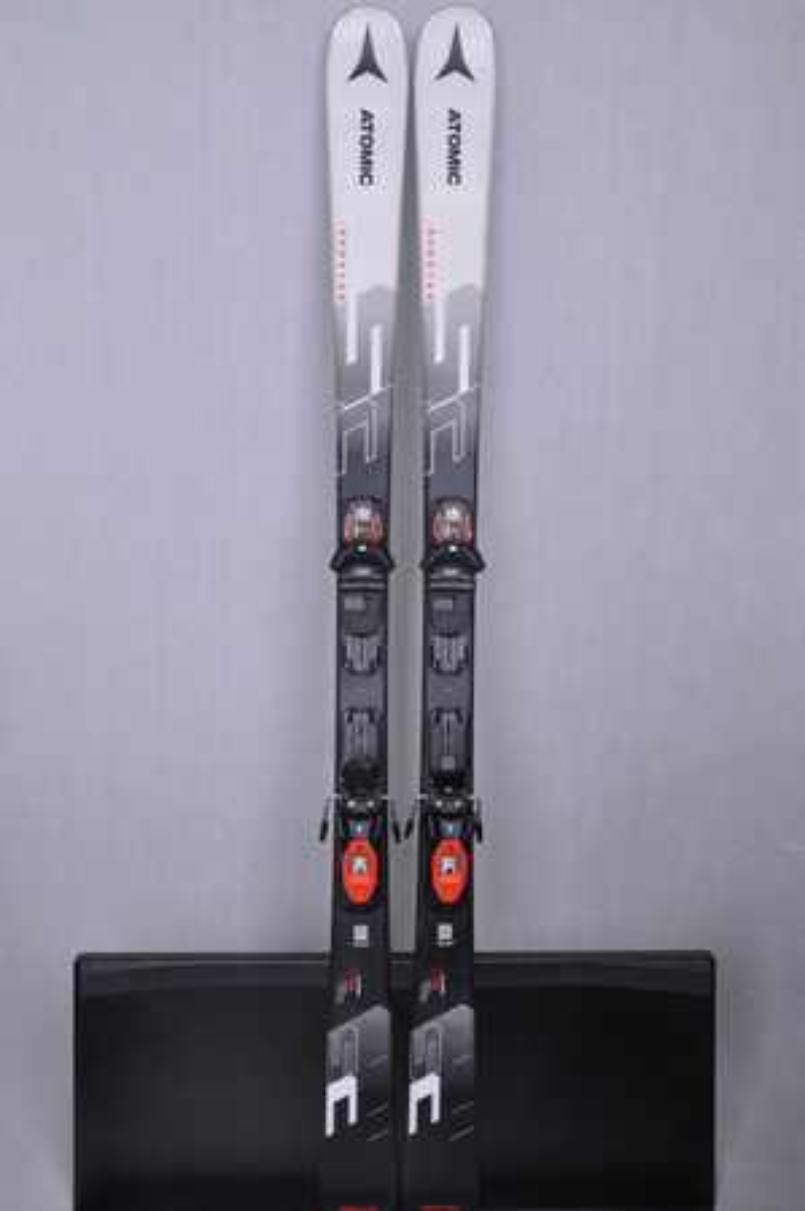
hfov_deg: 39.9
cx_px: 402
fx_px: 1109
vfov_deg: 57.3
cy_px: 606
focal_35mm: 33
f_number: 9.5
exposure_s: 1/125
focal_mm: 22
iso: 3200
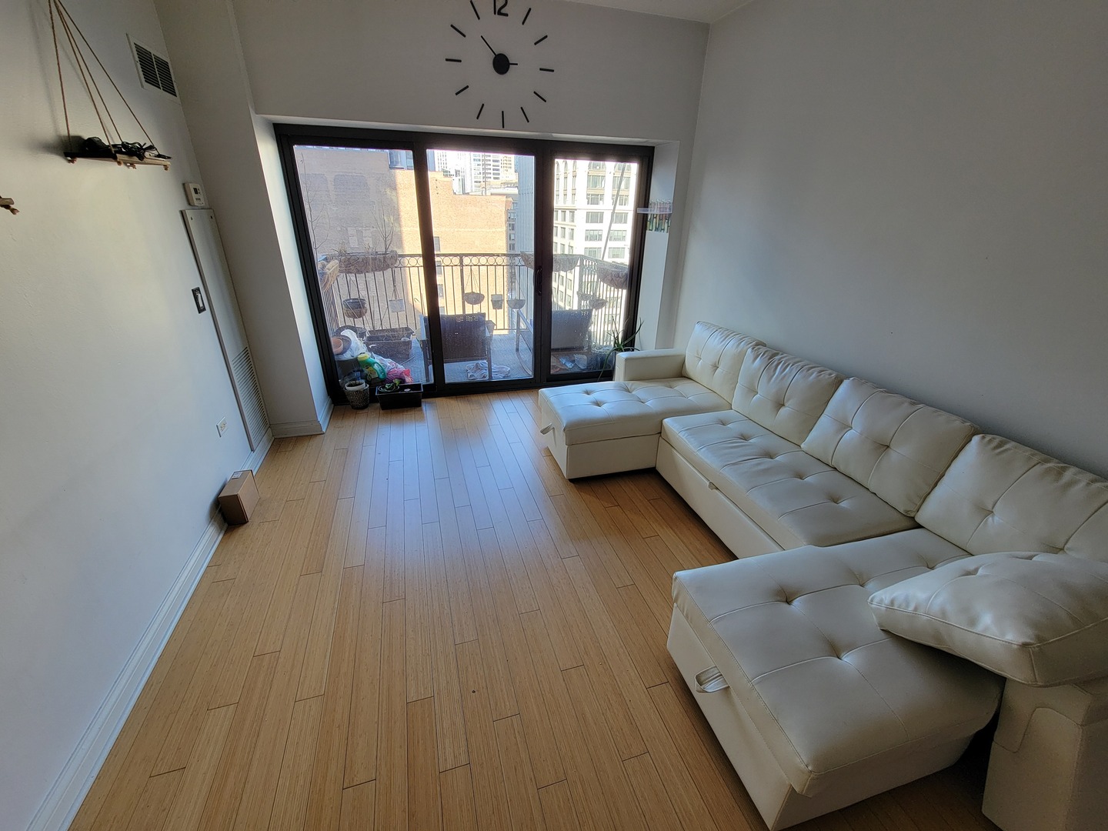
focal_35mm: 13
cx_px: 554
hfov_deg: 106.2
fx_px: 416
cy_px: 416
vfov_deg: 89.9
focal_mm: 2.2
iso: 100
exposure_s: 1/120
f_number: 2.2
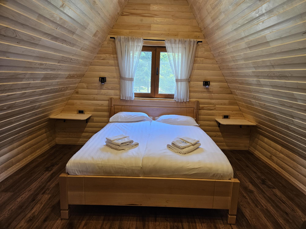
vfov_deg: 58.9
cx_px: 153
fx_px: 203
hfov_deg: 73.9
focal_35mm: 23
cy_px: 114
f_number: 1.8
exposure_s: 1/100
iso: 160
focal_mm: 5.4
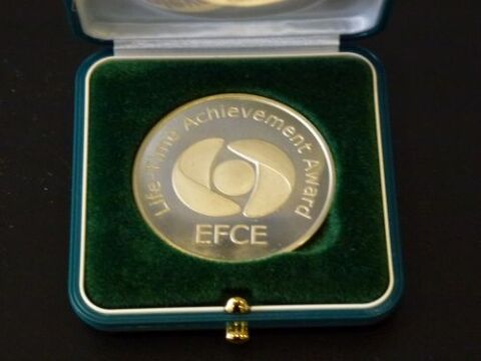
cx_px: 240
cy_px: 180
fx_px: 1570
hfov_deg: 17.4
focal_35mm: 113
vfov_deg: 13.1
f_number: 5.1
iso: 640
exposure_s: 1/8
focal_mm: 20.2
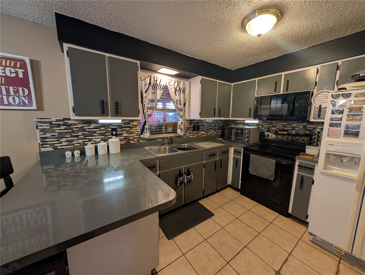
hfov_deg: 110.5
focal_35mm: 12
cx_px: 182
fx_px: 127
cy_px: 138
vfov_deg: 94.6
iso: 79
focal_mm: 2.02
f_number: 1.7
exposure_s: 1/30
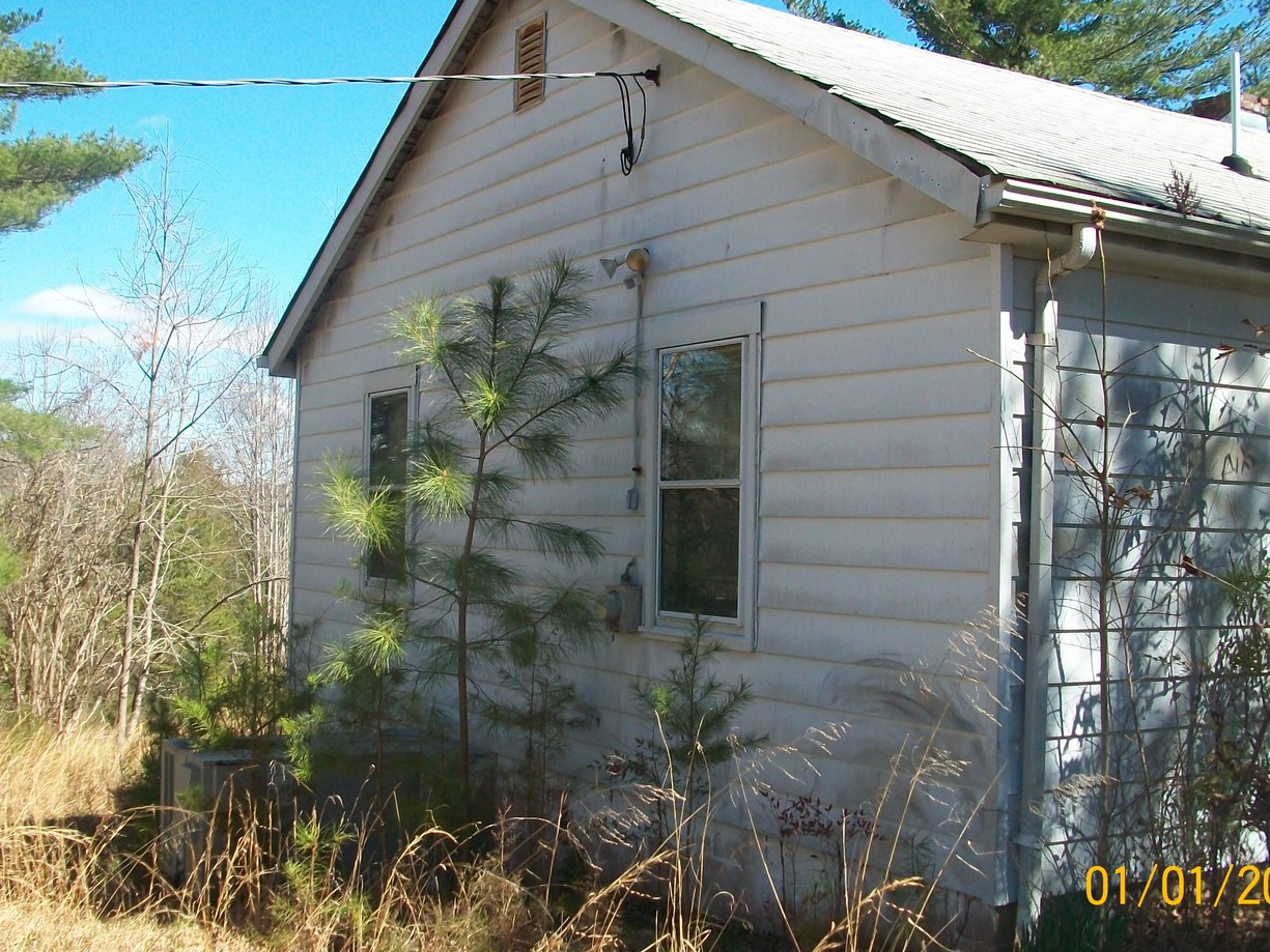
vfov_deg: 34.3
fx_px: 1541
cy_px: 429
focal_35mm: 42
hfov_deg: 44.8
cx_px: 632
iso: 80
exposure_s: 1/640
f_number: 2.8
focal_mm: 5.7
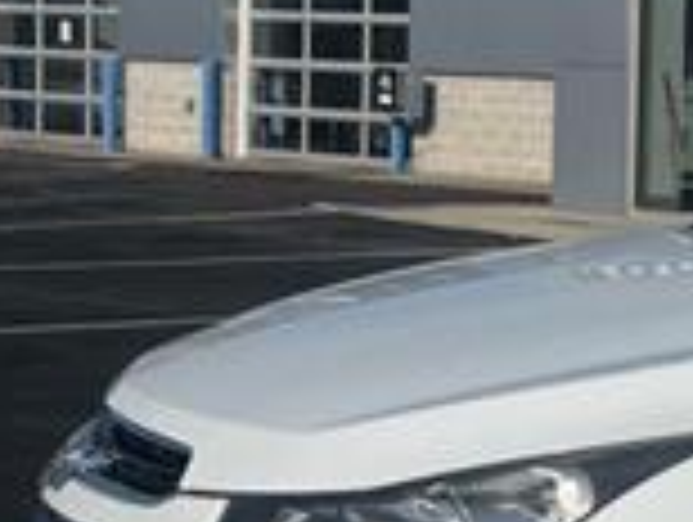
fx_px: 2165
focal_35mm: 108
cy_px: 297
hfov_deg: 15.5
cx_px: 1274
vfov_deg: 13.7
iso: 50
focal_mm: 5.7
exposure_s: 1/10309
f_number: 1.5
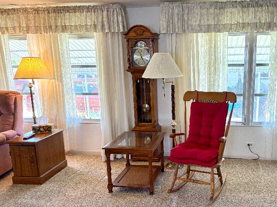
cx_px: 179
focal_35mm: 34
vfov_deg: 41.7
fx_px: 272
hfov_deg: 53.2
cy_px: 119
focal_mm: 5.96
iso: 125
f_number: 1.6
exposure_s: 1/60
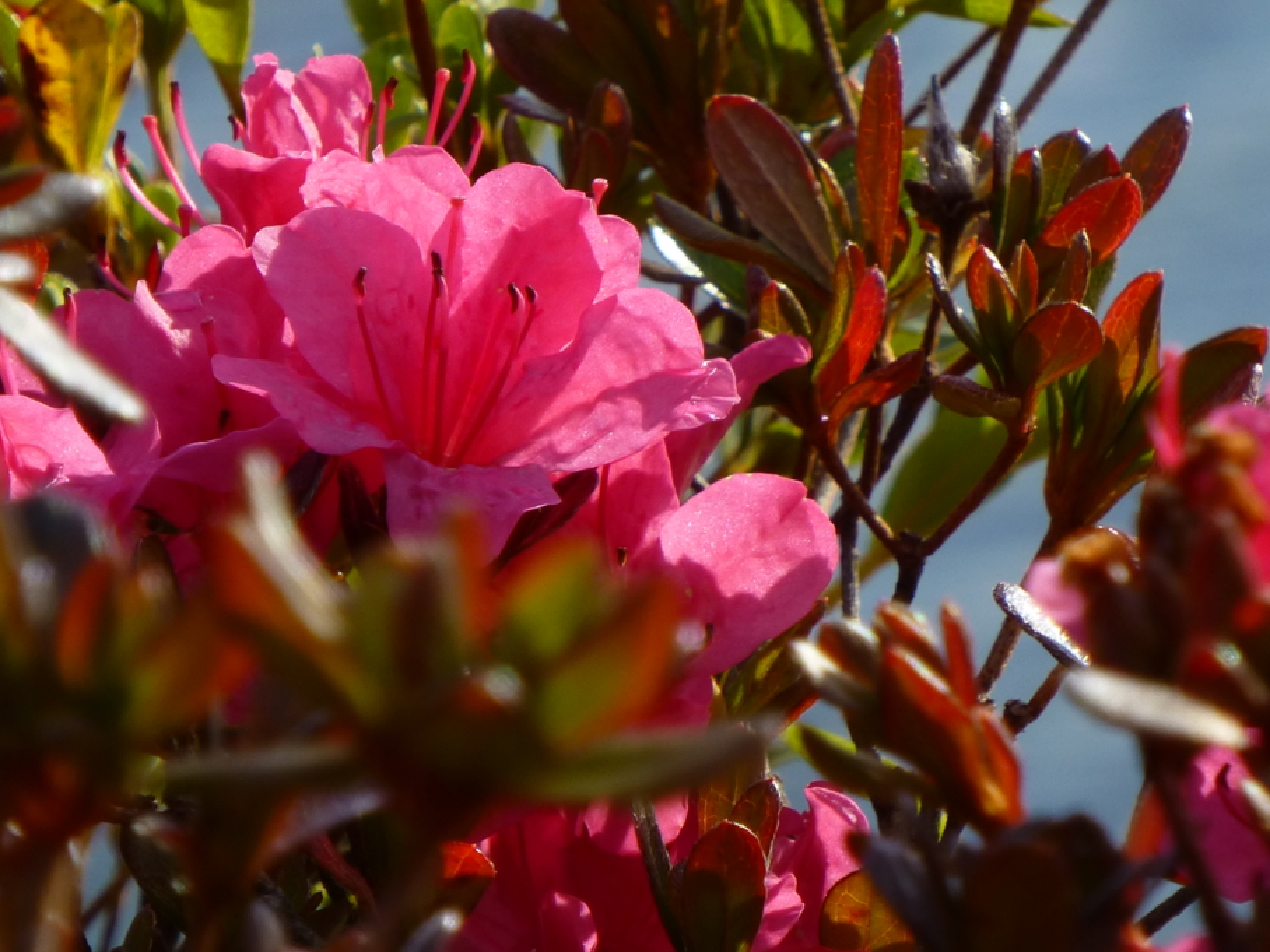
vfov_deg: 2.7
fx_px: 20179
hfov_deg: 3.6
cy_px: 345
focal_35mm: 550
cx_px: 842
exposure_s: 1/400
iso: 100
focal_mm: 55.7
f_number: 5.9
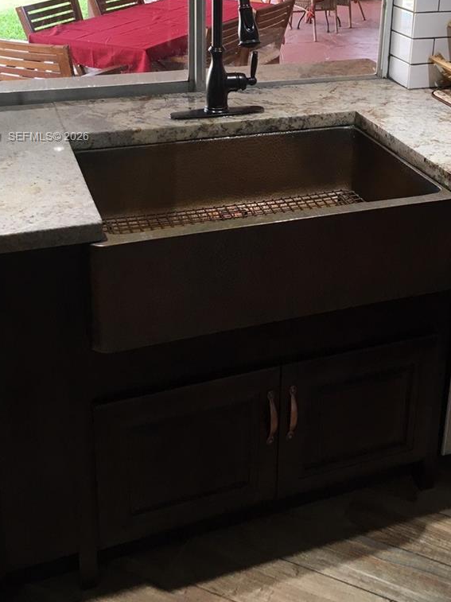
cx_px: 300
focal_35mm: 46
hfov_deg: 31.3
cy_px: 138
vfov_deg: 39.9
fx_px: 800
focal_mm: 4.15
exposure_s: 1/30
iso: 32
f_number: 2.2
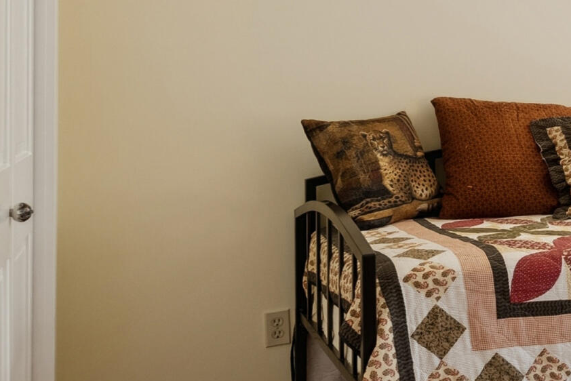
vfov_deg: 23.7
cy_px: 120
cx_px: 814
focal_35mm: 57
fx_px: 904
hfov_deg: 26.9
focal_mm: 16
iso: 320
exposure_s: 1/4
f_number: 7.1
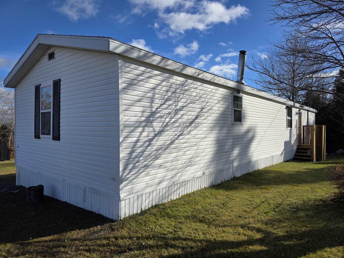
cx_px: 172
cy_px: 129
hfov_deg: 73.9
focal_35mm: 23
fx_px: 229
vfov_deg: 58.9
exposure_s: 1/7626
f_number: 1.7
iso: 80
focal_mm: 6.3
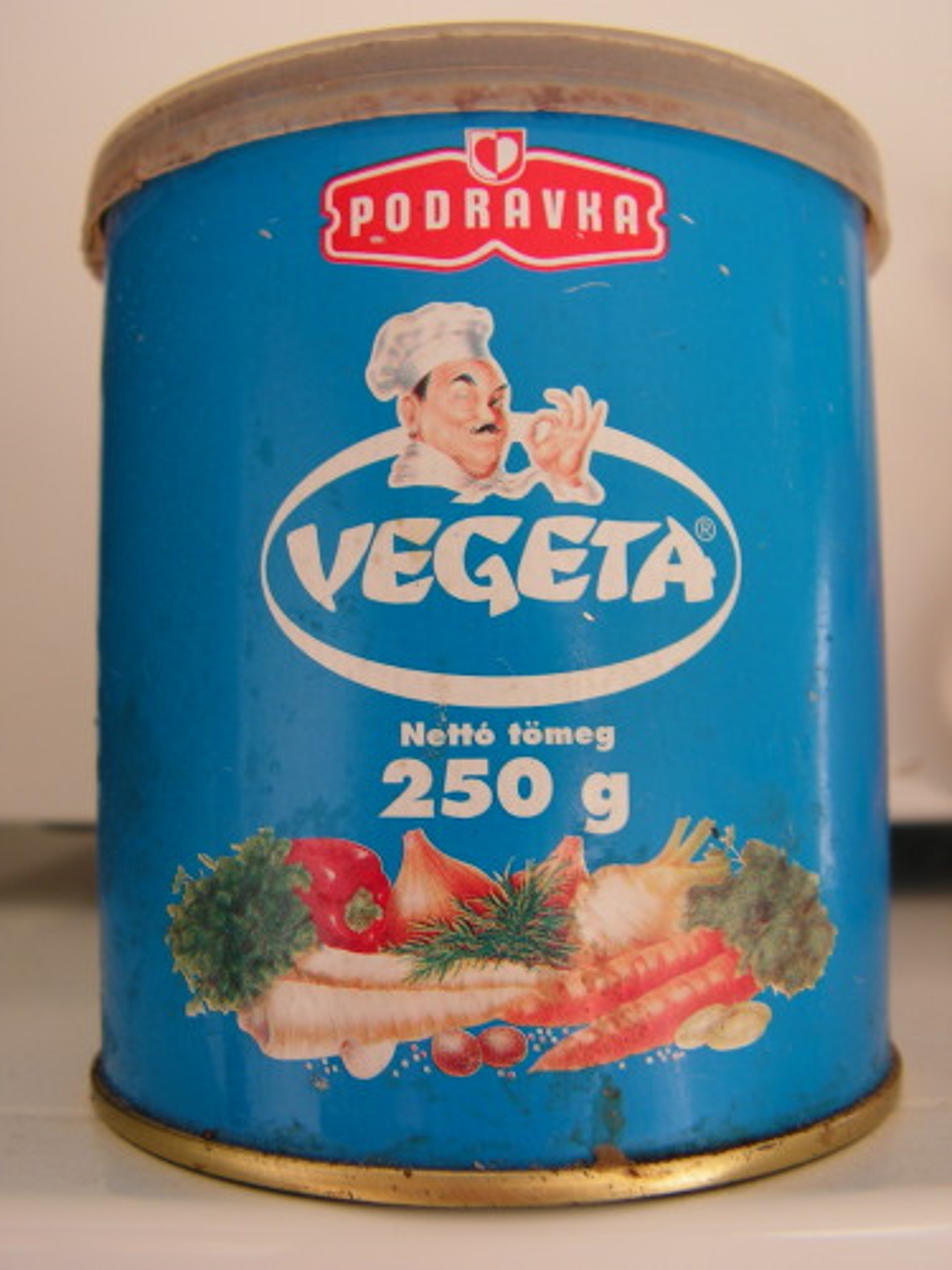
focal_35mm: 36
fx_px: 1320
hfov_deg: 39.7
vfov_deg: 51.4
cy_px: 635
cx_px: 476
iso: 64
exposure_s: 1/50
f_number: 3.2
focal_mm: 6
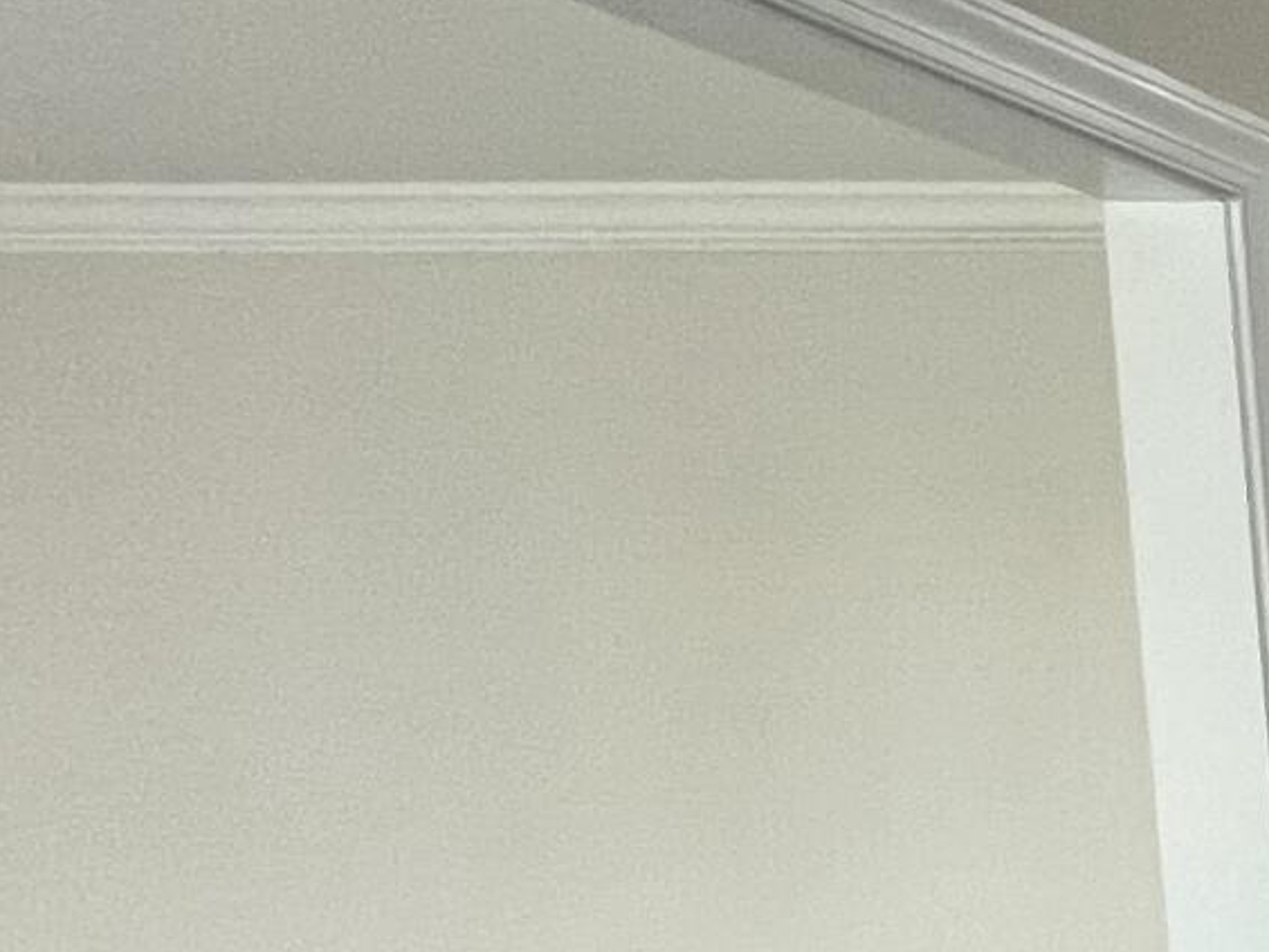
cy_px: 1325
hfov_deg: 13.8
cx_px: 3297
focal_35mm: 69
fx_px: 2530
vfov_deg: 19.3
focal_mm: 1.57
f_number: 1.8
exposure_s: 1/120
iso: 125
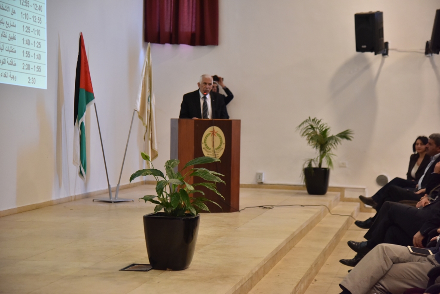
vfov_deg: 18.2
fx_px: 917
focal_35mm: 75
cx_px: 220
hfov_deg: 27.0
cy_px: 147
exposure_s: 1/125
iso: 2000
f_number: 4
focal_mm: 75
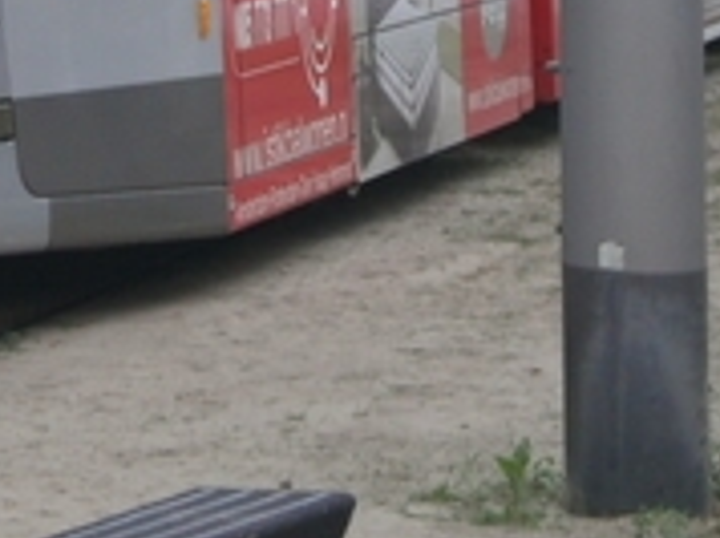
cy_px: -360
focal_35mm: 277
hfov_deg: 7.1
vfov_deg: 5.3
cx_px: 49
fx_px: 5754
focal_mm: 14.3
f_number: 5.1
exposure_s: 1/80
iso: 100
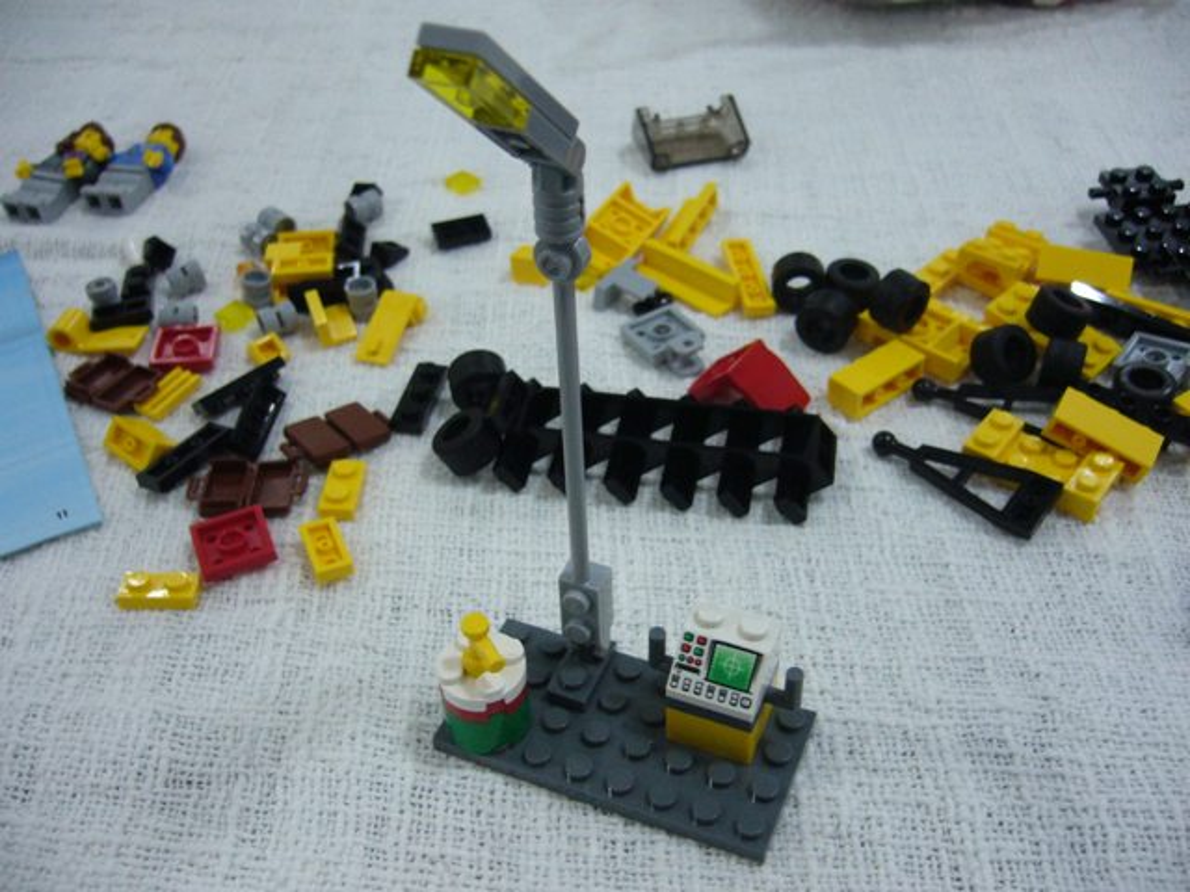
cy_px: 446
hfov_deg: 52.6
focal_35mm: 35
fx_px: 1203
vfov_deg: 40.7
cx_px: 595
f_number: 2.8
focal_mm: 5.8
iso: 200
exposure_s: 1/13
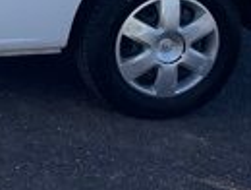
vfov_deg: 11.3
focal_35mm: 128
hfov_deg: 13.7
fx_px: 930
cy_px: -72
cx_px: -205
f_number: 1.6
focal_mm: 4.2
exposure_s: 1/2564
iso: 32
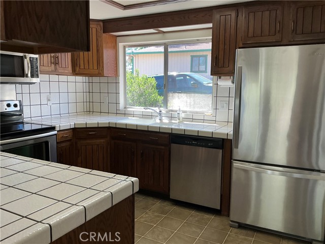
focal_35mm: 28
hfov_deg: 63.4
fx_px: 263
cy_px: 122
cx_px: 162
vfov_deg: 49.7
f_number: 1.8
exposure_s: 1/120
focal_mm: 3
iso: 40
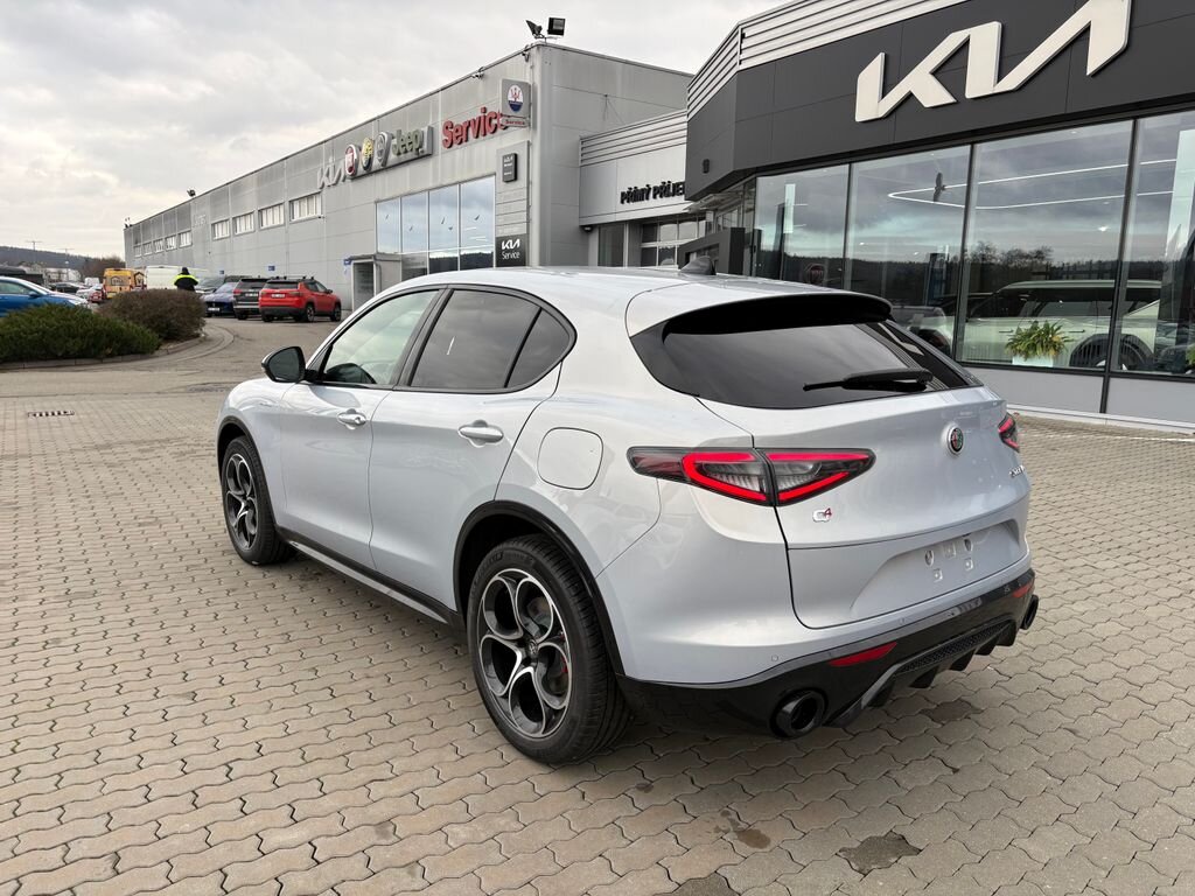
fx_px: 898
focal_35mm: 26
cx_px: 598
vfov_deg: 53.1
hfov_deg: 67.3
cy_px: 448
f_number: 1.6
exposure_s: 1/298
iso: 40
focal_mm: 5.96
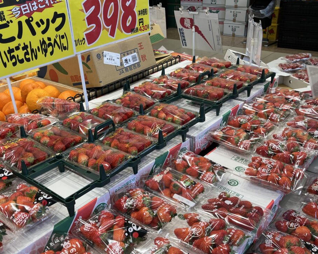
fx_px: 339
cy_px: 133
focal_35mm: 36
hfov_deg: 50.2
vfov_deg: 41.2
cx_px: 145
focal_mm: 5.1
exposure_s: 1/228
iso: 40
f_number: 1.6
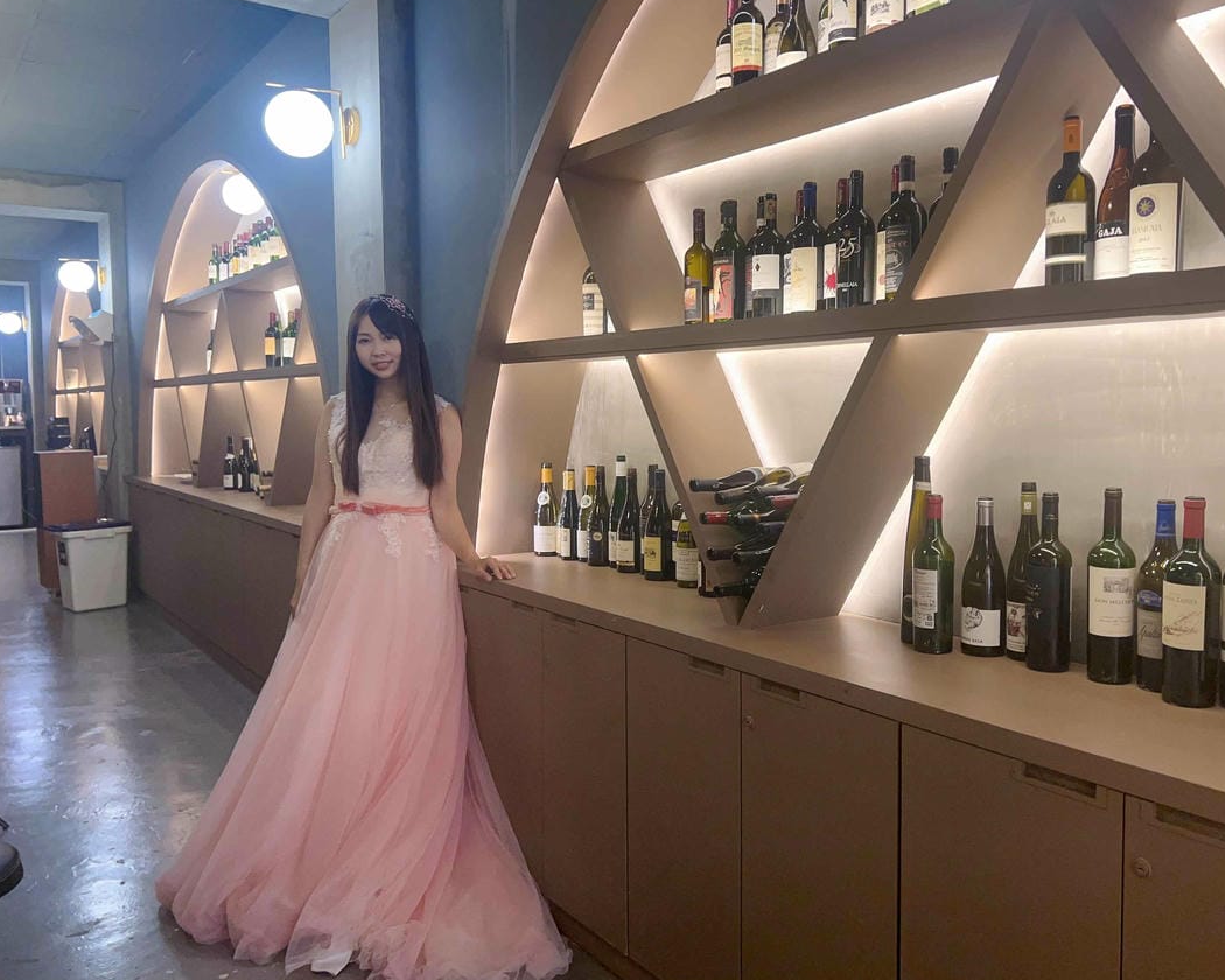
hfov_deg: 60.2
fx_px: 1051
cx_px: 695
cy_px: 469
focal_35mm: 29
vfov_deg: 50.0
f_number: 1.5
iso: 125
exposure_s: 1/60
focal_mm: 5.7
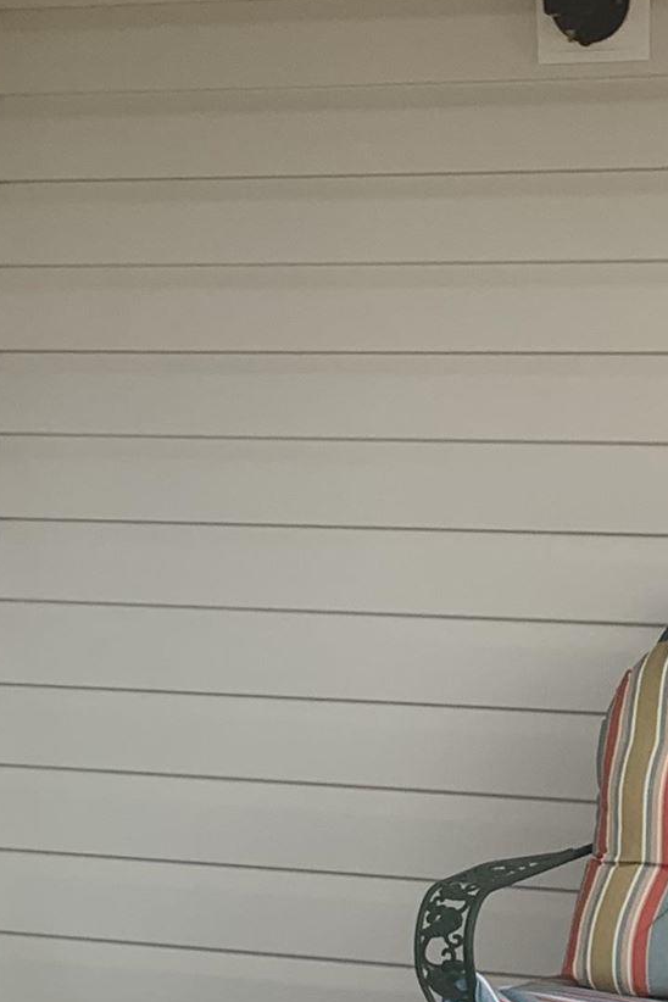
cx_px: 609
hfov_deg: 13.4
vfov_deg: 20.2
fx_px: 2811
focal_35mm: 101
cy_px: 530
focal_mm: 4.25
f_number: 1.8
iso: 25
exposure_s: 1/349
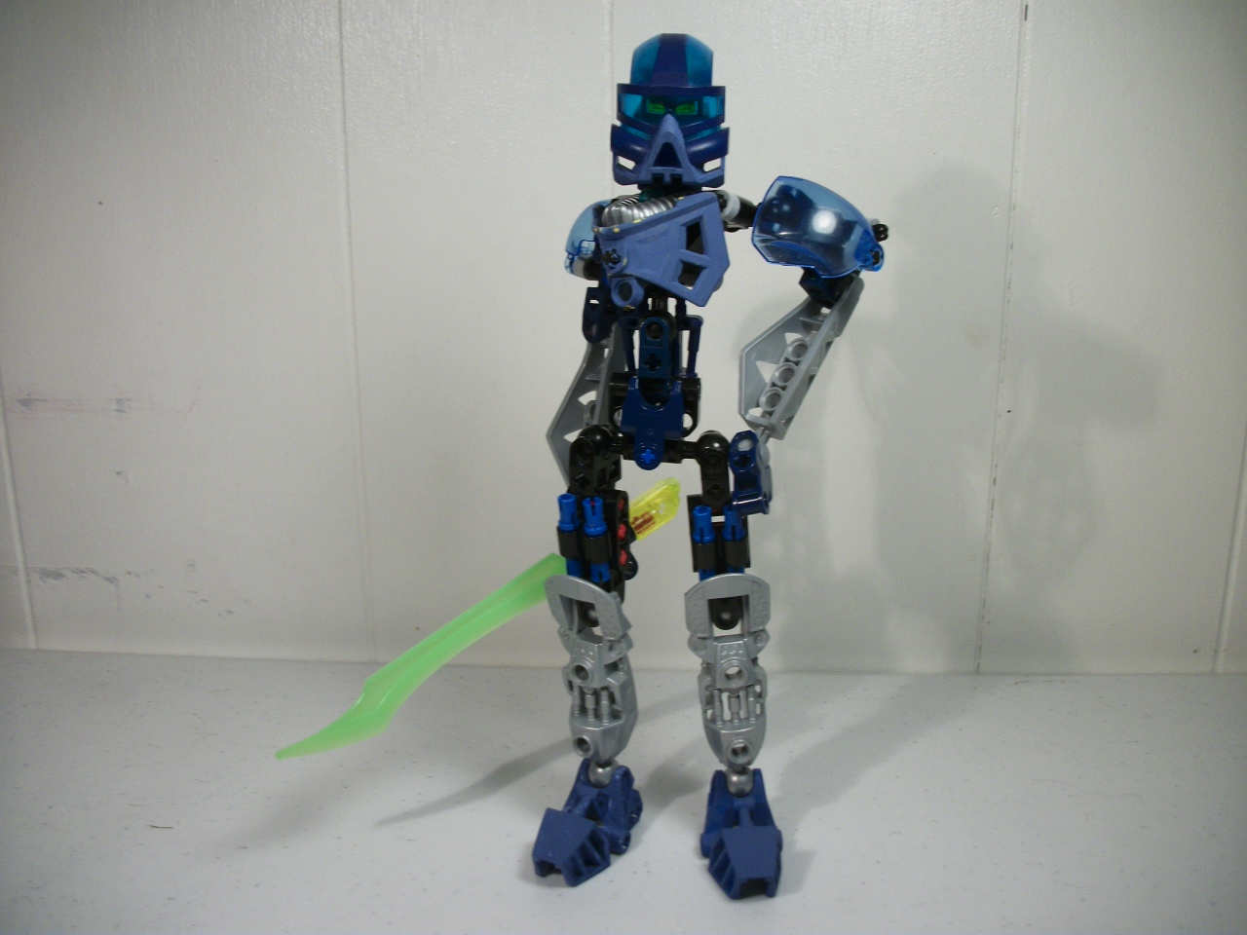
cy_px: 468
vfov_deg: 44.2
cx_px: 624
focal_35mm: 32
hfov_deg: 56.8
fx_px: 1153
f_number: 2.9
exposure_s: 1/60
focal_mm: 5.7
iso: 80
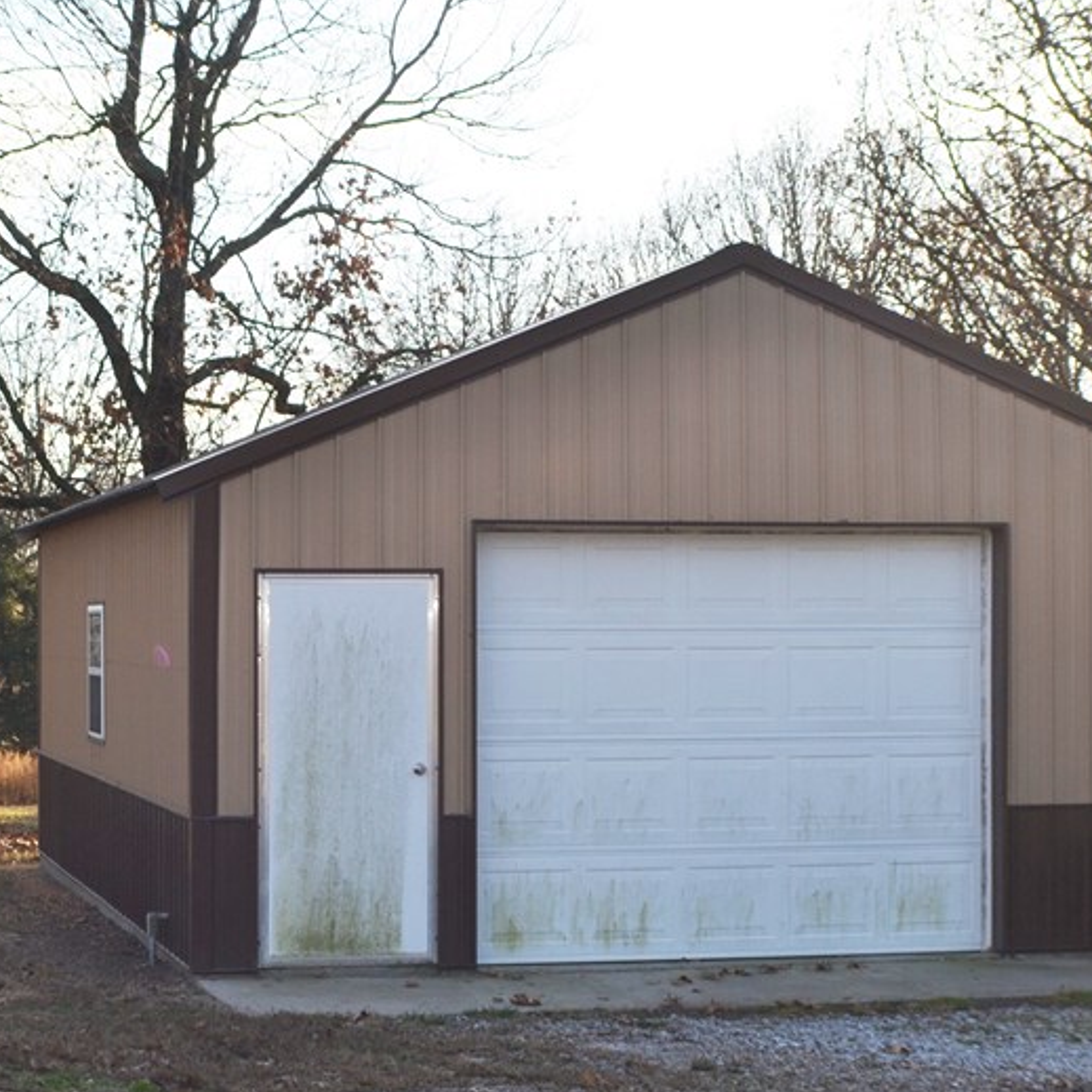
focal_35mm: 112
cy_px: 480
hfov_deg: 15.5
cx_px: 406
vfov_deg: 15.6
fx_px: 3997
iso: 100
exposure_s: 1/200
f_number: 7.1
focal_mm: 42
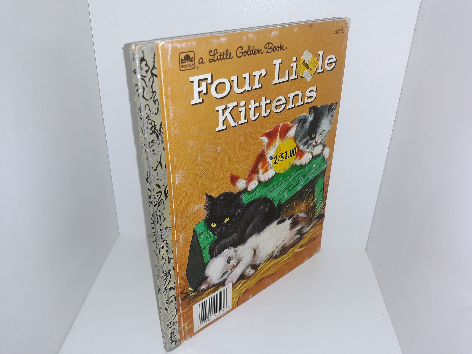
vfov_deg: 49.7
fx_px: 382
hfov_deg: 63.4
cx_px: 236
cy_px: 177
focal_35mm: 28
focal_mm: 3.7
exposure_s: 1/146
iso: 40
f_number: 1.7
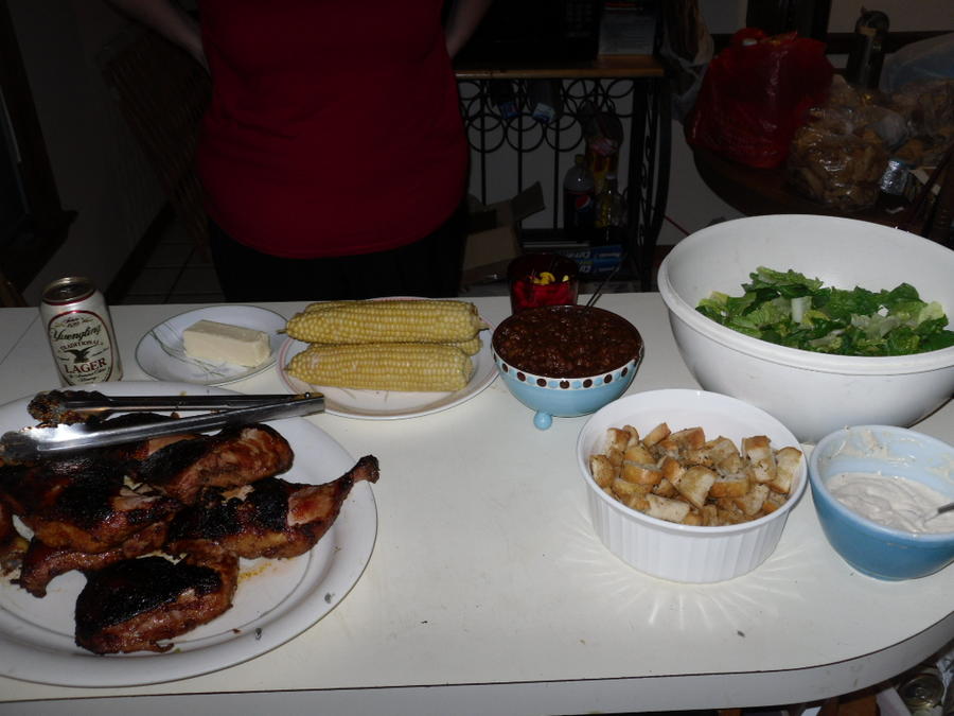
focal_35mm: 45
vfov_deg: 32.2
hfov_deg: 42.1
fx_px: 1240
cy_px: 358
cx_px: 477
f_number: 3.5
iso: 80
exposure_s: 1/45
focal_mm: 6.3
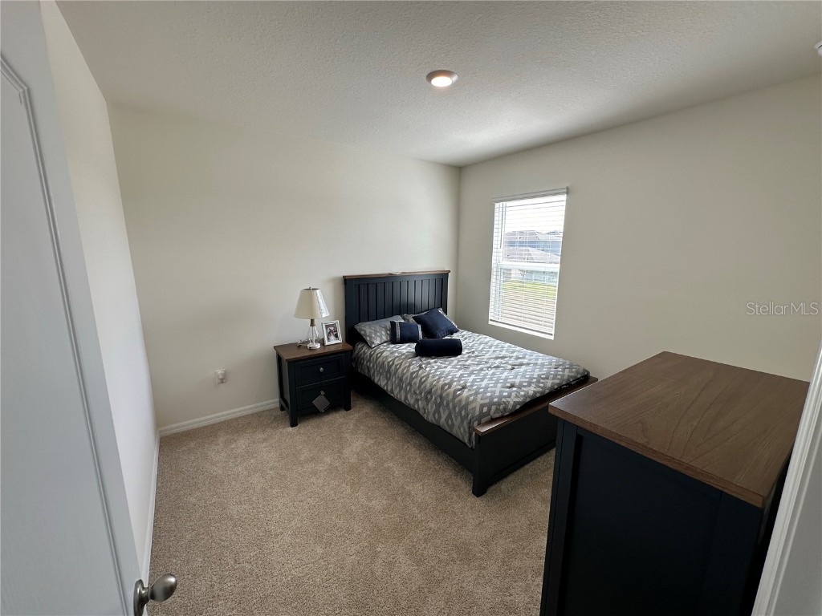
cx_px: 411
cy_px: 308
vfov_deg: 85.7
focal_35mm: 14
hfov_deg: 102.1
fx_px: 332
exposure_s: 1/120
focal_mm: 2.22
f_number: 2.2
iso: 50
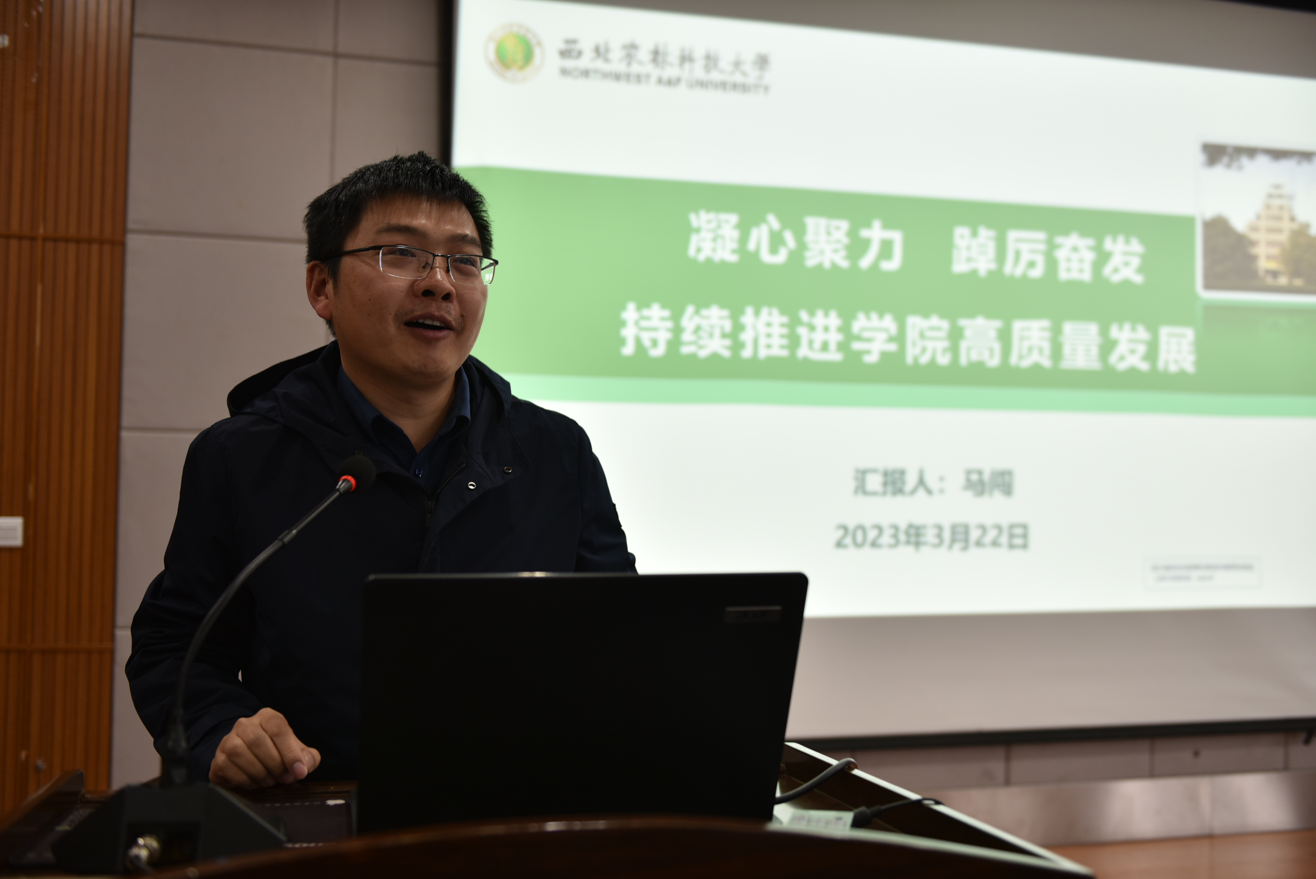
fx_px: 1243
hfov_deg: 55.8
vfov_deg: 38.9
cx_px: 658
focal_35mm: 34
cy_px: 440
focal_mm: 34
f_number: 2.8
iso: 160
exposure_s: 1/40
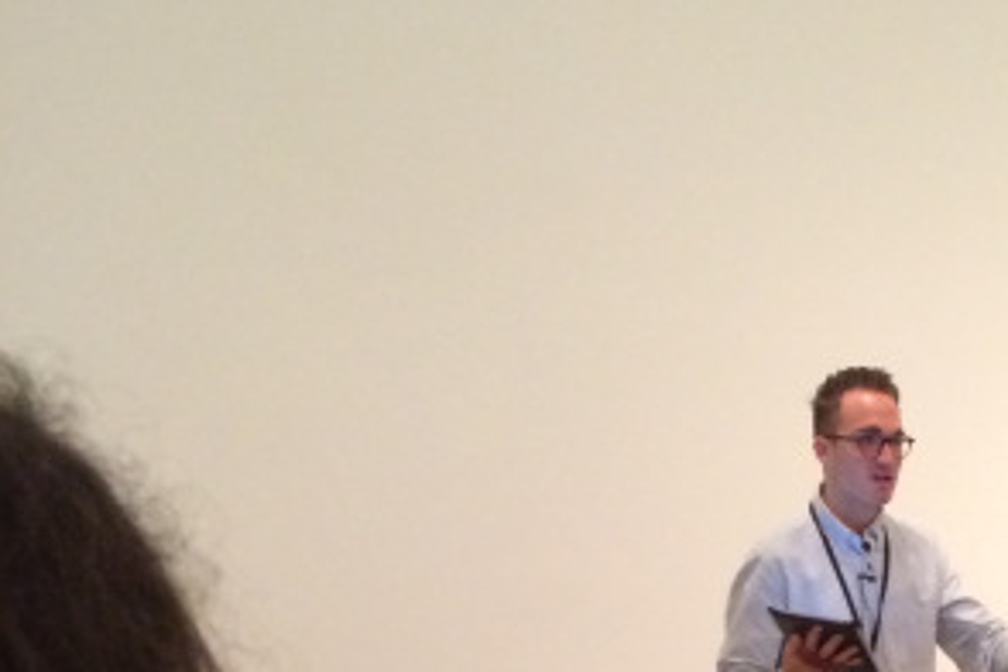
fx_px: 2296
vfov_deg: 14.9
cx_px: 998
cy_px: 1145
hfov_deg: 23.7
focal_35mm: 82
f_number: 2.2
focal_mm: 4.15
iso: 250
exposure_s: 1/24
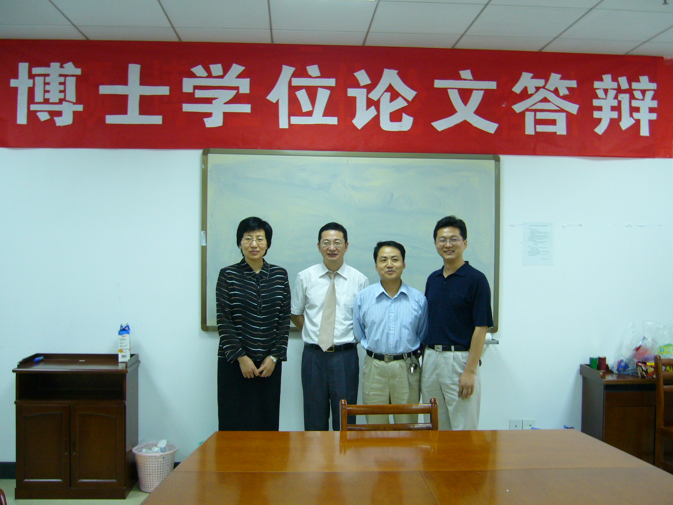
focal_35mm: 38
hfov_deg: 49.0
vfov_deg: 37.7
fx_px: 739
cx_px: 336
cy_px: 252
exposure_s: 1/13
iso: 160
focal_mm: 5.8
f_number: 2.8
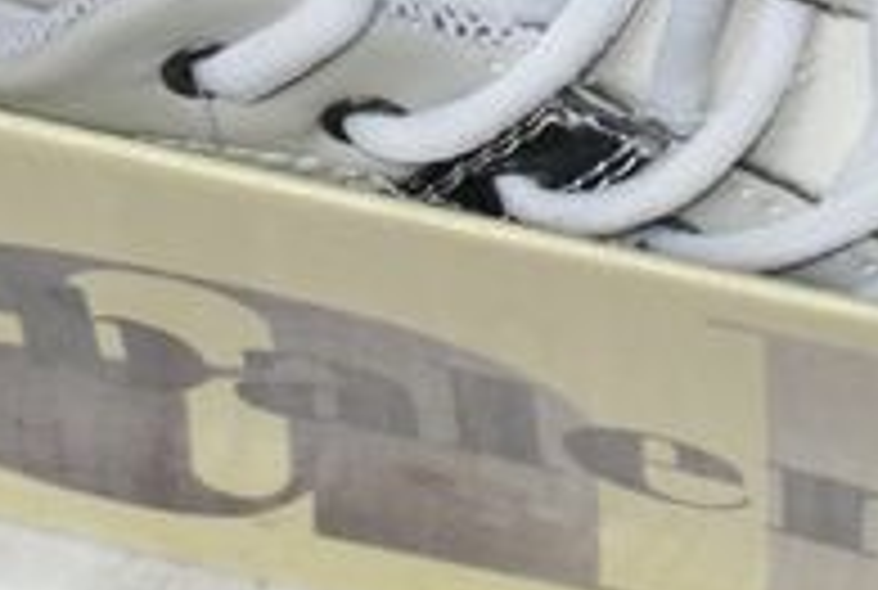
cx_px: 761
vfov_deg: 5.1
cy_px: -453
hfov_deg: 7.6
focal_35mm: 269
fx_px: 6565
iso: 400
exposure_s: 1/60
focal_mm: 35
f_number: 5.6
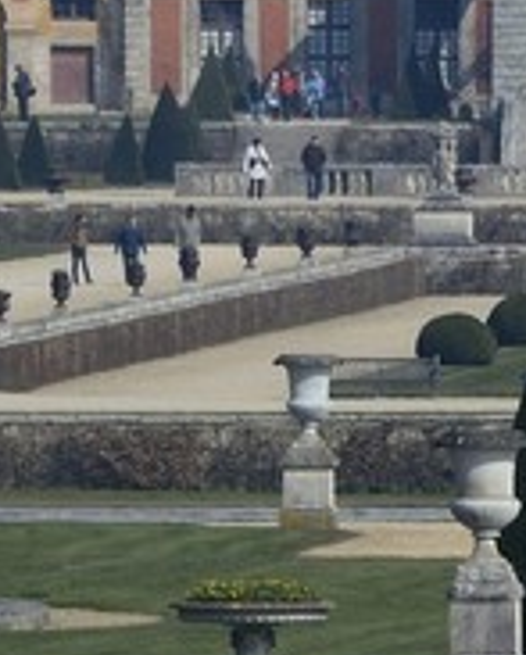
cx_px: 2104
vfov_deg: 1.5
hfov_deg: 1.2
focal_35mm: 1311
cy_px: 147
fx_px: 25448
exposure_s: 1/250
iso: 100
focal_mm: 160
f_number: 11
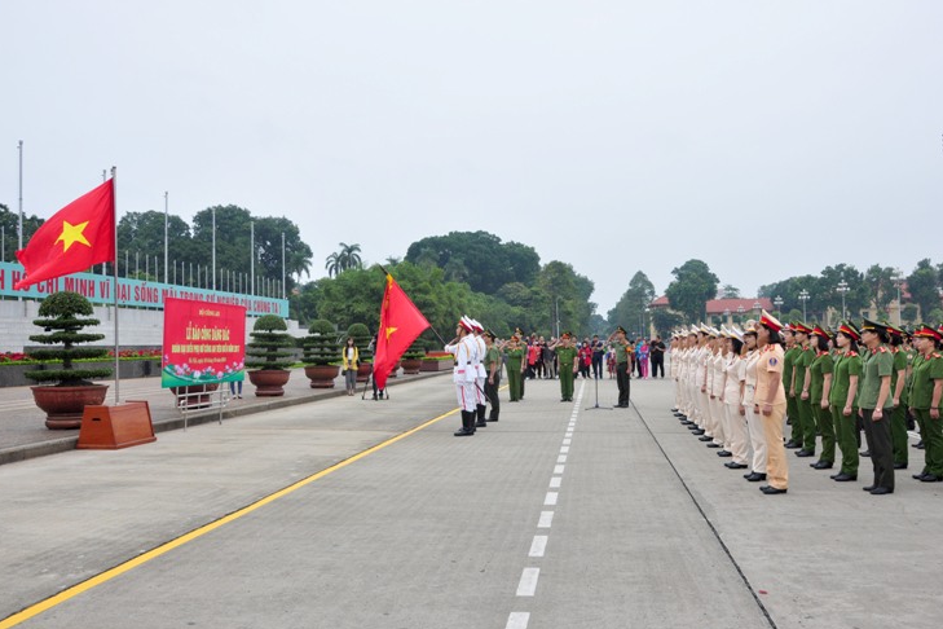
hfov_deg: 57.9
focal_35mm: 33
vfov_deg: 40.5
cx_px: 481
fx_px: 852
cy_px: 316
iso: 500
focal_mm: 21
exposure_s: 1/125
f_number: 8
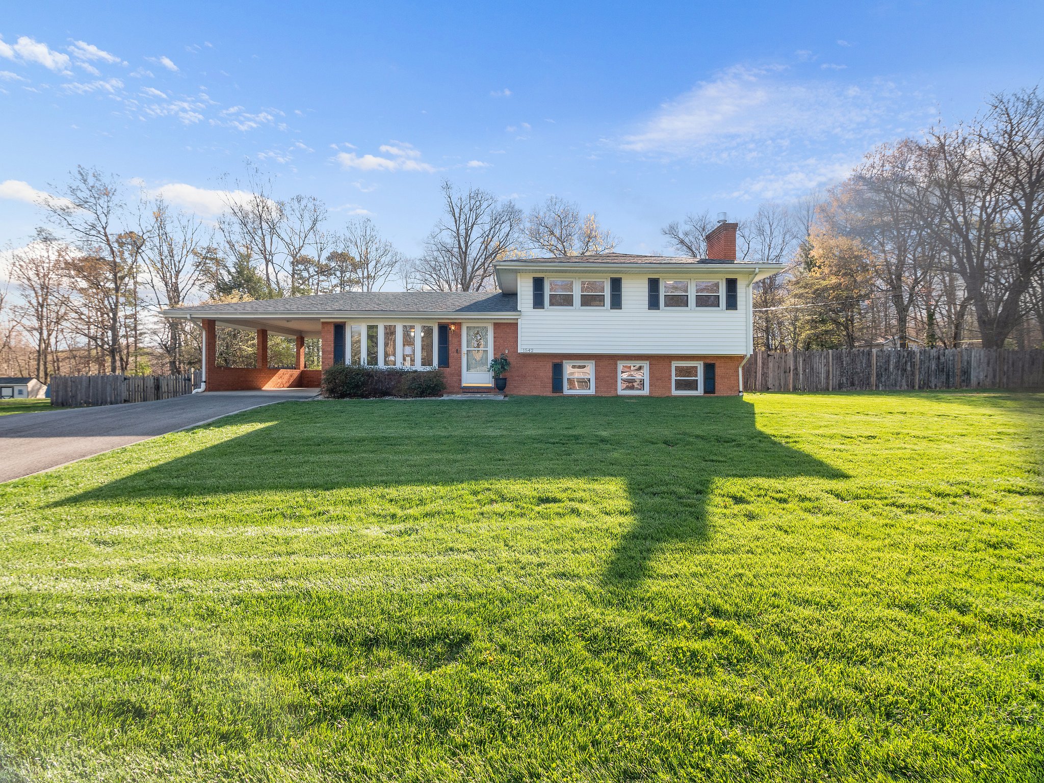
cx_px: 522
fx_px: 483
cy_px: 392
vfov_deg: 78.1
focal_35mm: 16
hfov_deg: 94.5
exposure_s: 1/200
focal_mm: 8
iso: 200
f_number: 5.6
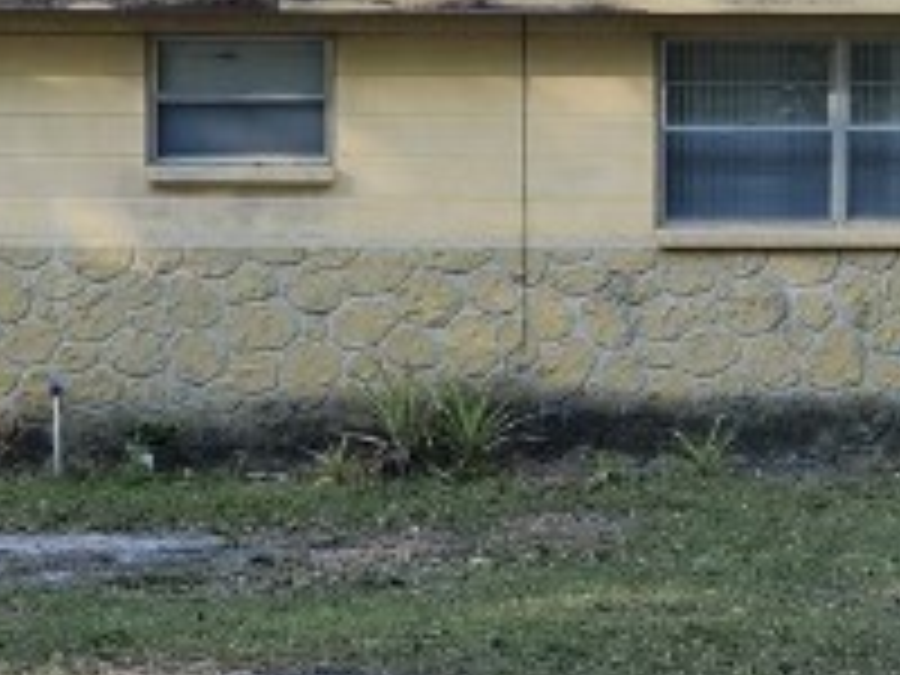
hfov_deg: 16.6
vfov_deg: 12.6
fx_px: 3068
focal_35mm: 118
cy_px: 328
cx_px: 720
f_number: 1.8
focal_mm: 5.4
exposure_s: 1/179
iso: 20
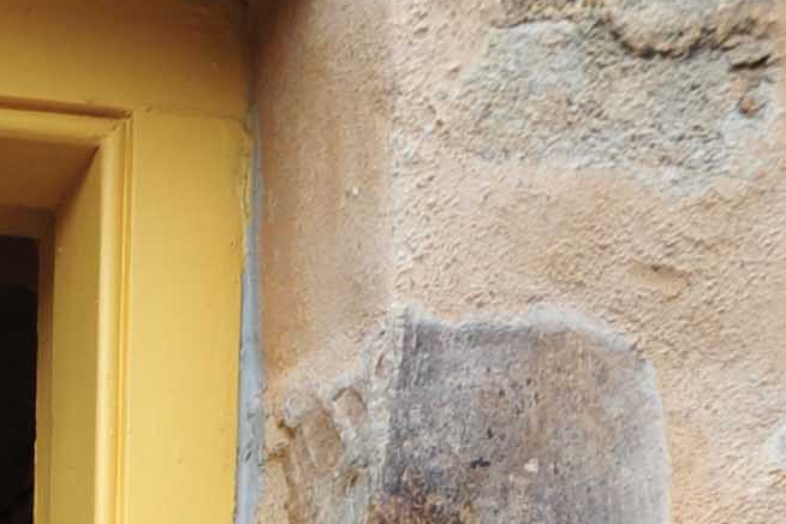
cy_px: 1697
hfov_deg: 18.3
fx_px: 1987
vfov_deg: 9.9
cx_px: -578
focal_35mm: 91
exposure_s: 1/160
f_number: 6.3
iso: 200
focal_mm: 14
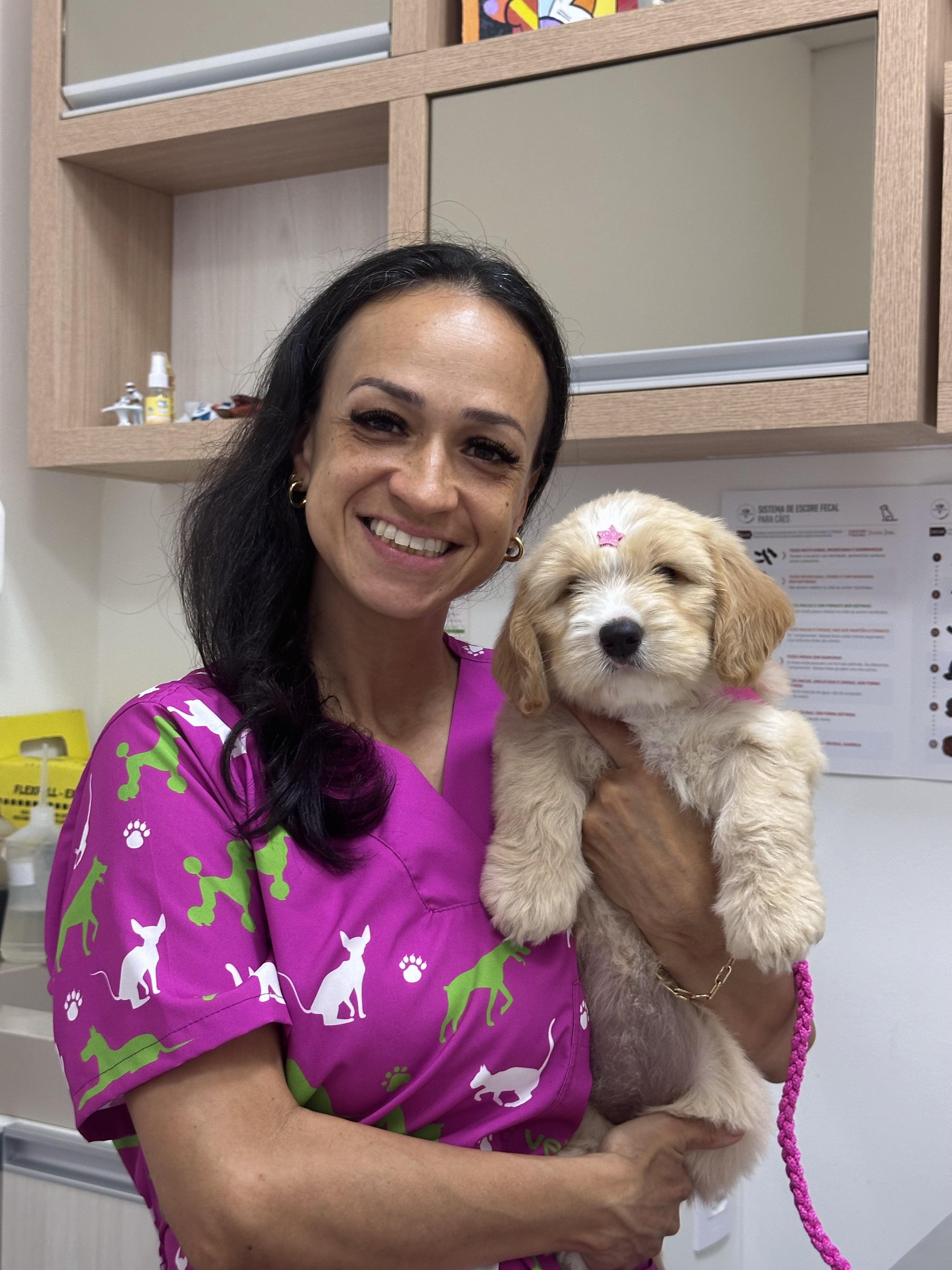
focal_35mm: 48
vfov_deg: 39.7
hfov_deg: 30.3
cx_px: 476
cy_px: 635
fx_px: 1760
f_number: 1.78
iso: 160
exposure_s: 1/60
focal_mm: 6.86
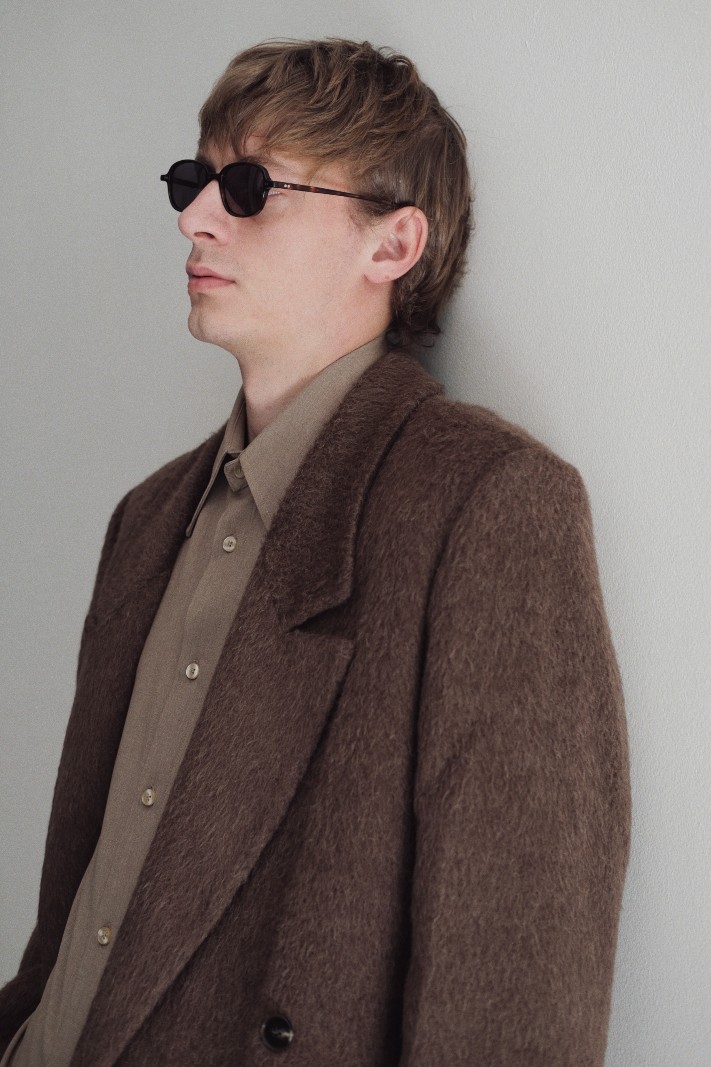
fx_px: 1570
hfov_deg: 25.5
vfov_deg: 37.5
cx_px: 356
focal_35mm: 53
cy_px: 534
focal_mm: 35
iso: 320
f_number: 2.8
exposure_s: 1/150
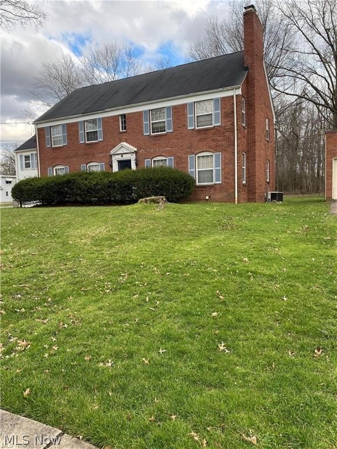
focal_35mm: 26
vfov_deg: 67.3
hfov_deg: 53.1
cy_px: 224
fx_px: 337
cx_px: 168
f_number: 1.8
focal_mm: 4.25
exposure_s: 1/293
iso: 32
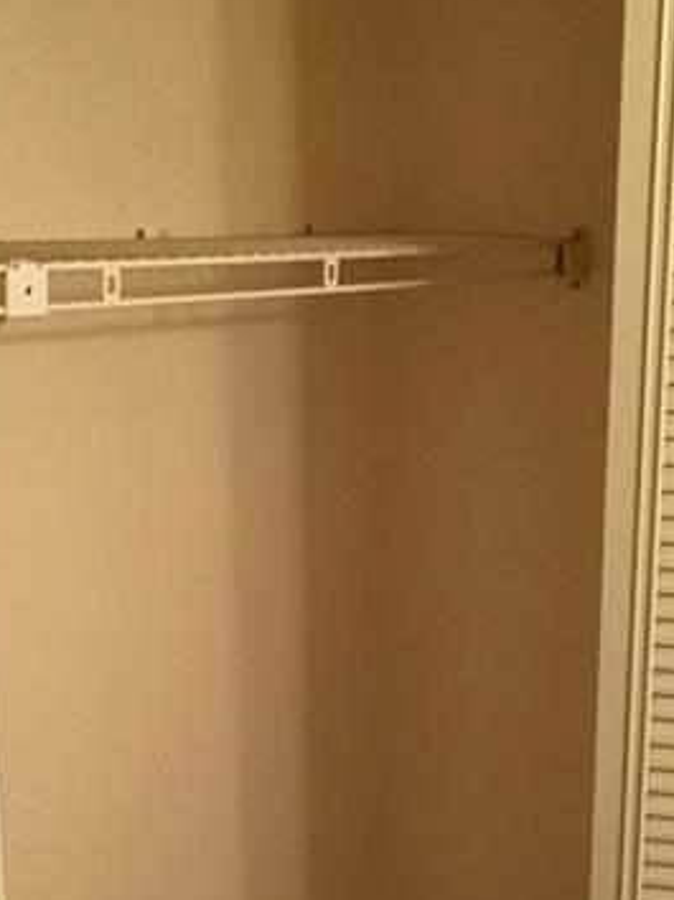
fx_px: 1638
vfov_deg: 30.3
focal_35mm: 63
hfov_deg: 23.2
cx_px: 417
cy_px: 651
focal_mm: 4.15
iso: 250
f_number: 2.2
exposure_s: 1/30
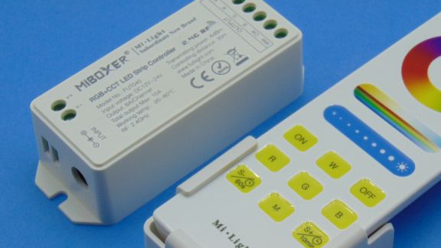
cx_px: 282
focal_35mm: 107
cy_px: 188
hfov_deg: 19.9
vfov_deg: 11.3
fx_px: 1251
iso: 80
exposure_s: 1/160
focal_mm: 12.8
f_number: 3.7
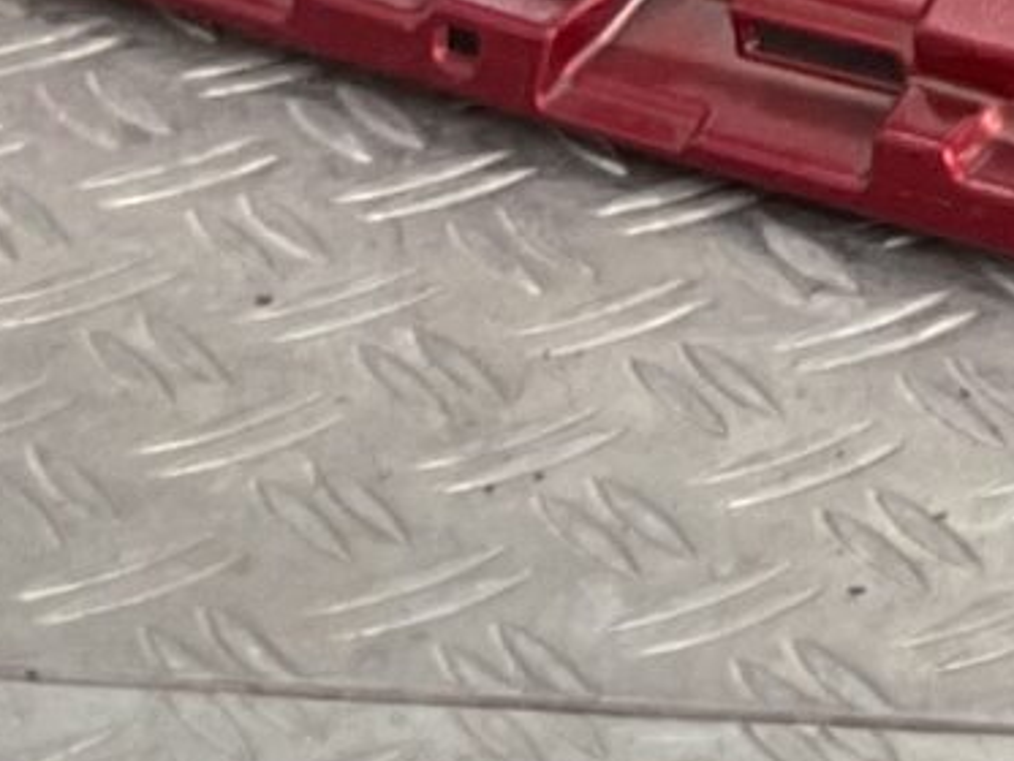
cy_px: -1155
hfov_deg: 8.9
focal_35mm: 199
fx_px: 5831
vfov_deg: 7.0
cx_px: 2504
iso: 20
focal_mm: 3
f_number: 1.8
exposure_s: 1/100
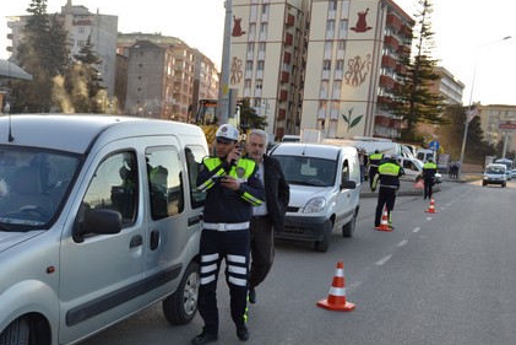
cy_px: 271
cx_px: 107
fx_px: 617
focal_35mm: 43
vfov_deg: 30.5
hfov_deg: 43.4
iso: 140
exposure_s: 1/125
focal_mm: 18
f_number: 5.6
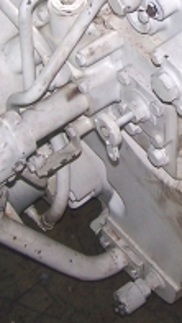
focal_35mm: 126
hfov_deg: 9.6
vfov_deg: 16.7
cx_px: 153
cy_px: 14
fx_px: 1080
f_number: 2.8
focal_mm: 6.3
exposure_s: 1/60
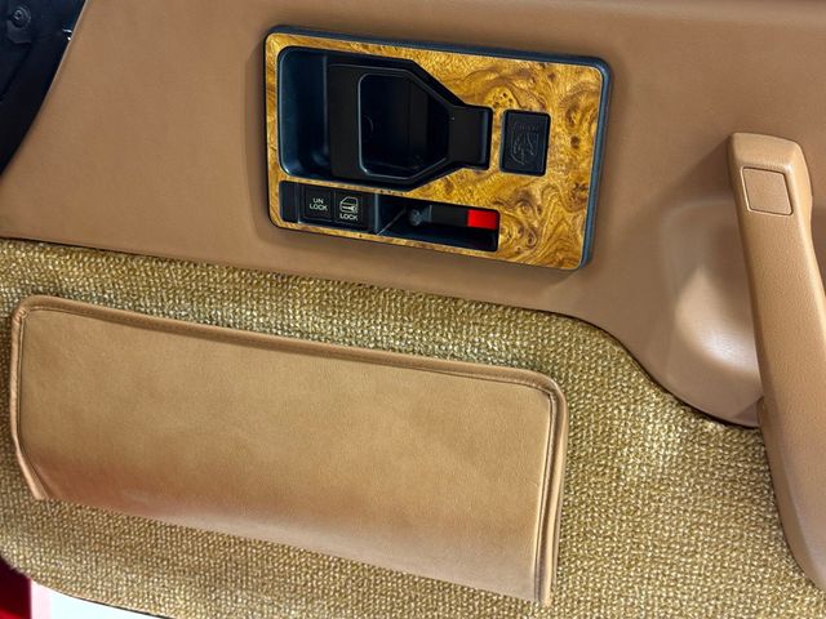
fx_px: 1145
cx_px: 413
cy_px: 310
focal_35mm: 48
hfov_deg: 39.7
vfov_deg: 30.3
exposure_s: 1/60
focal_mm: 6.76
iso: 160
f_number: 1.78
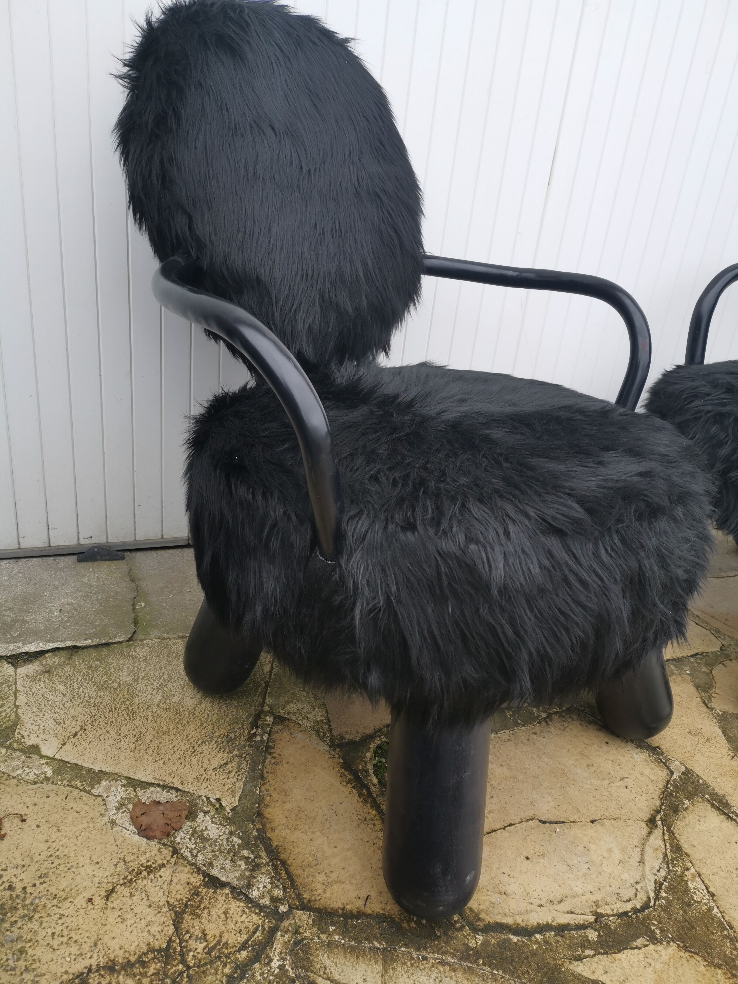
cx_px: 369
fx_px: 768
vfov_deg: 65.3
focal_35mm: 27
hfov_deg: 51.4
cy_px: 492
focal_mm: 5.58
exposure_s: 1/100
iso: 64
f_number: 1.8
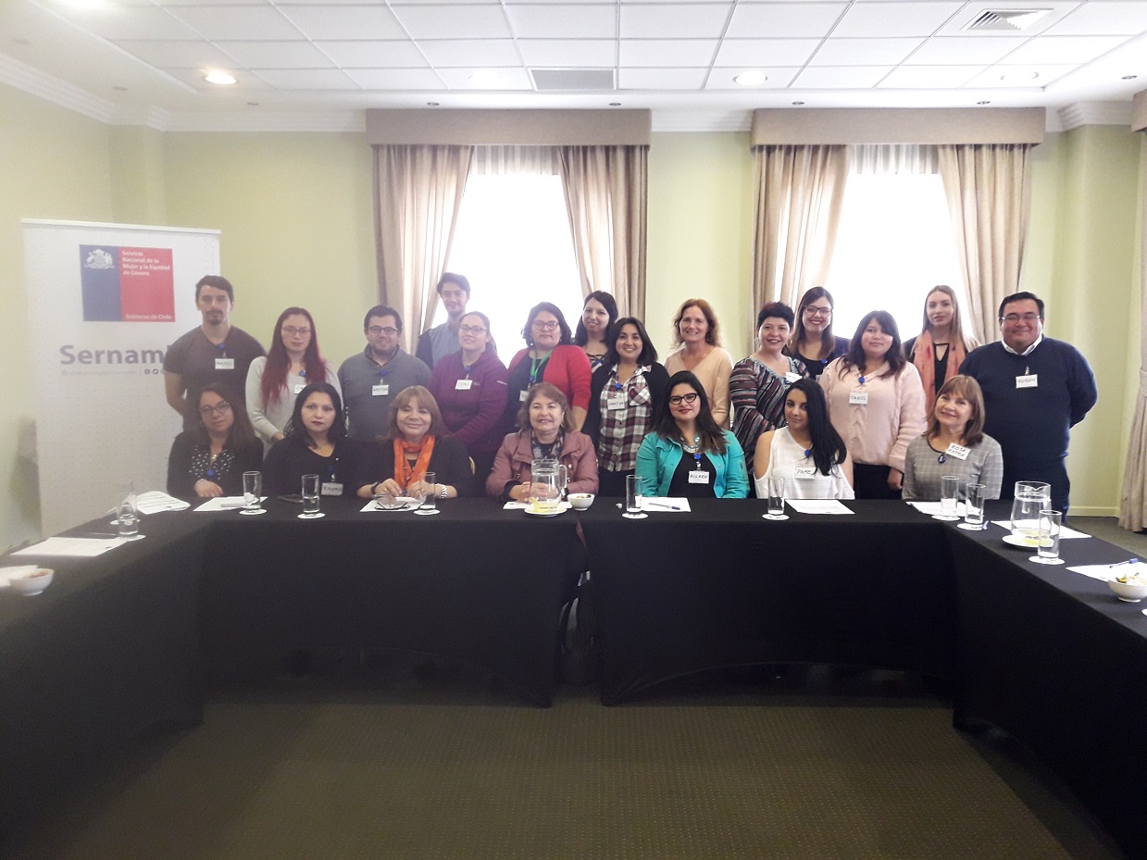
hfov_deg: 63.4
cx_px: 574
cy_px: 430
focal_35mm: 28
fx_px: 928
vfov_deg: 49.7
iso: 160
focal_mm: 3.7
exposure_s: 1/25
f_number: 1.9
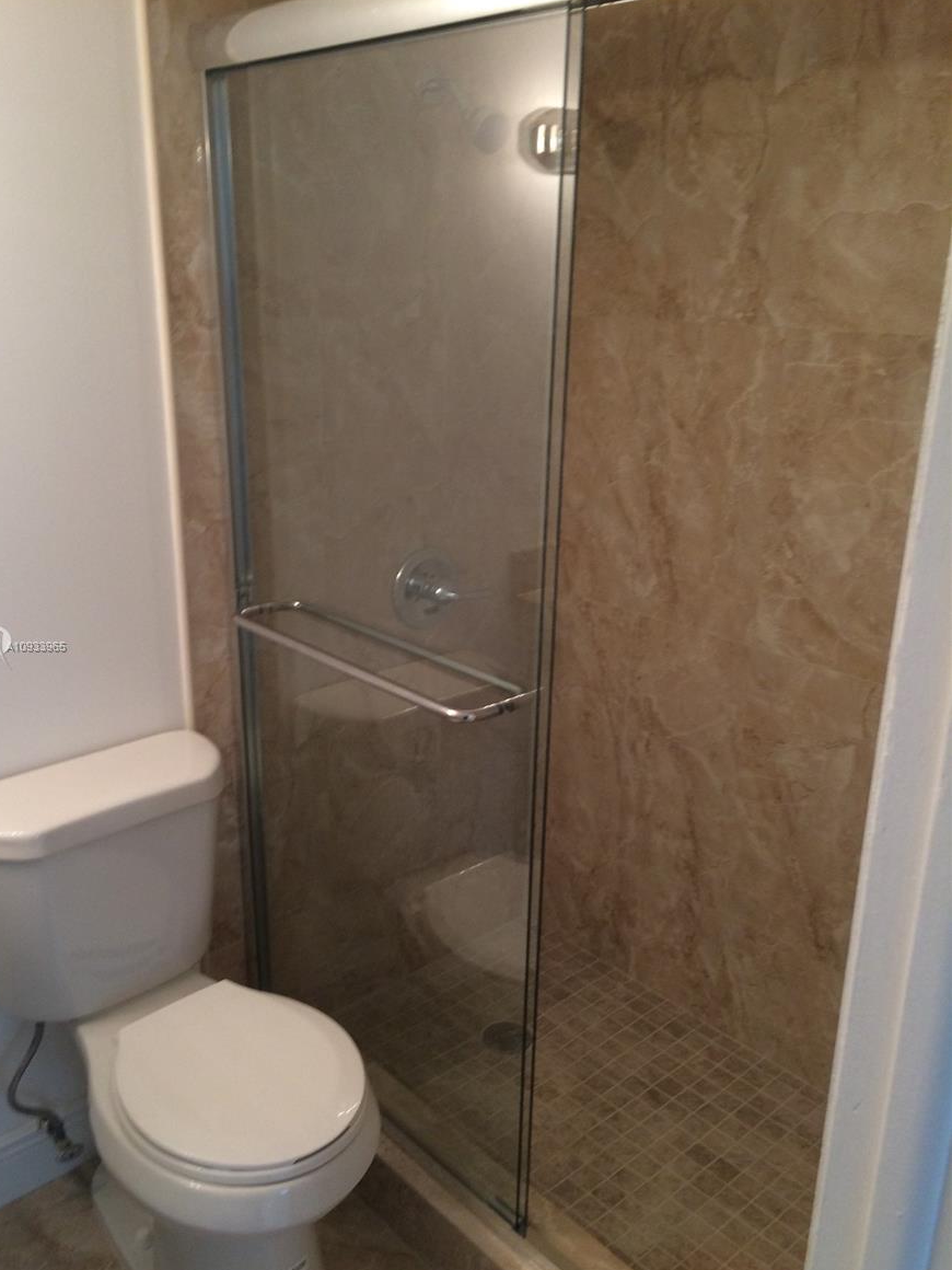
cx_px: 461
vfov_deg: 60.0
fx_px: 1100
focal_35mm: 30
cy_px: 647
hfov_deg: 46.8
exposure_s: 1/30
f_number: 2.2
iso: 125
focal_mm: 4.15
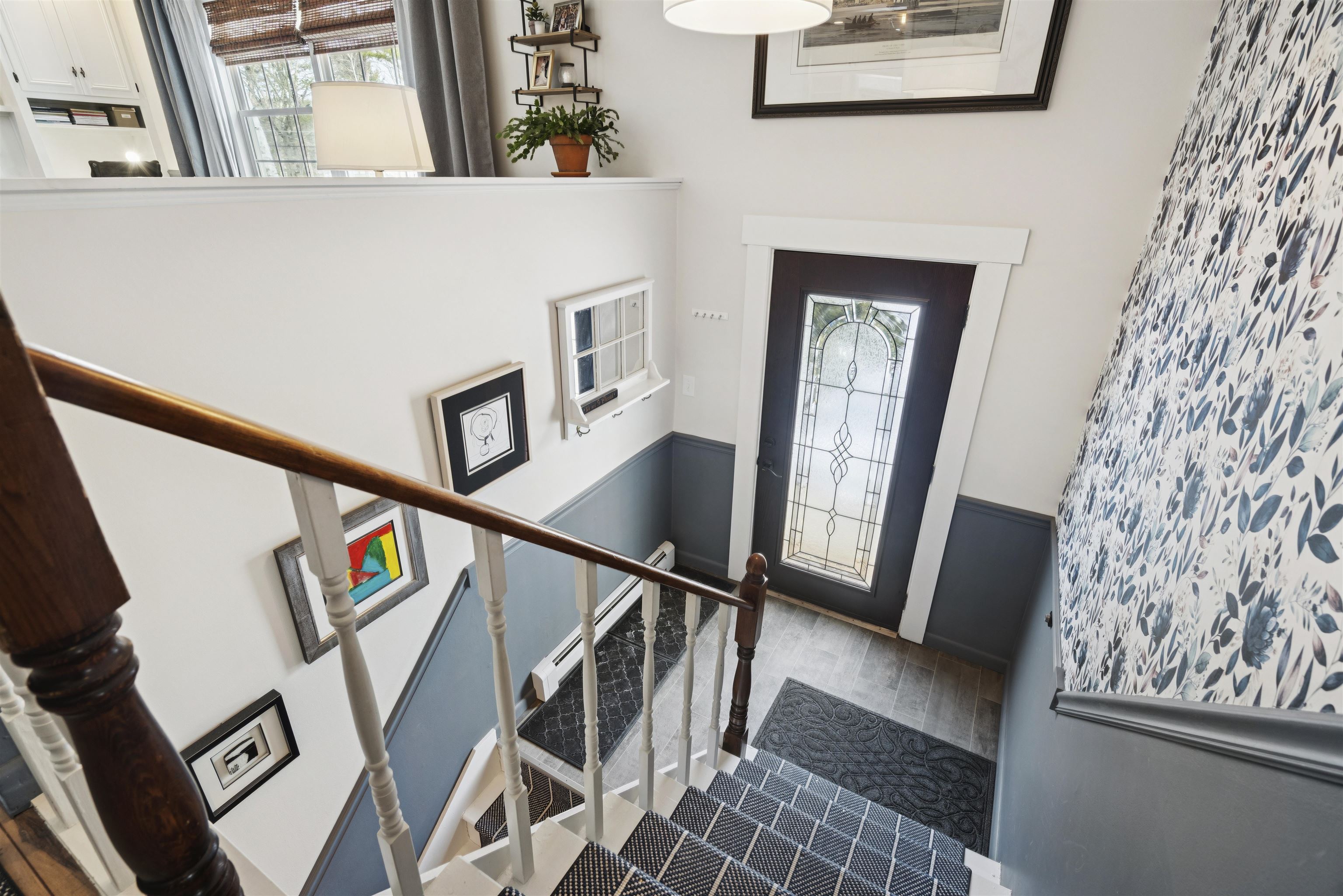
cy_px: 448
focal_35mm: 16
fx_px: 597
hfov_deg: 96.7
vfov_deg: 73.7
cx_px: 672
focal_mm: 16
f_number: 8
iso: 640
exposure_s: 1/8
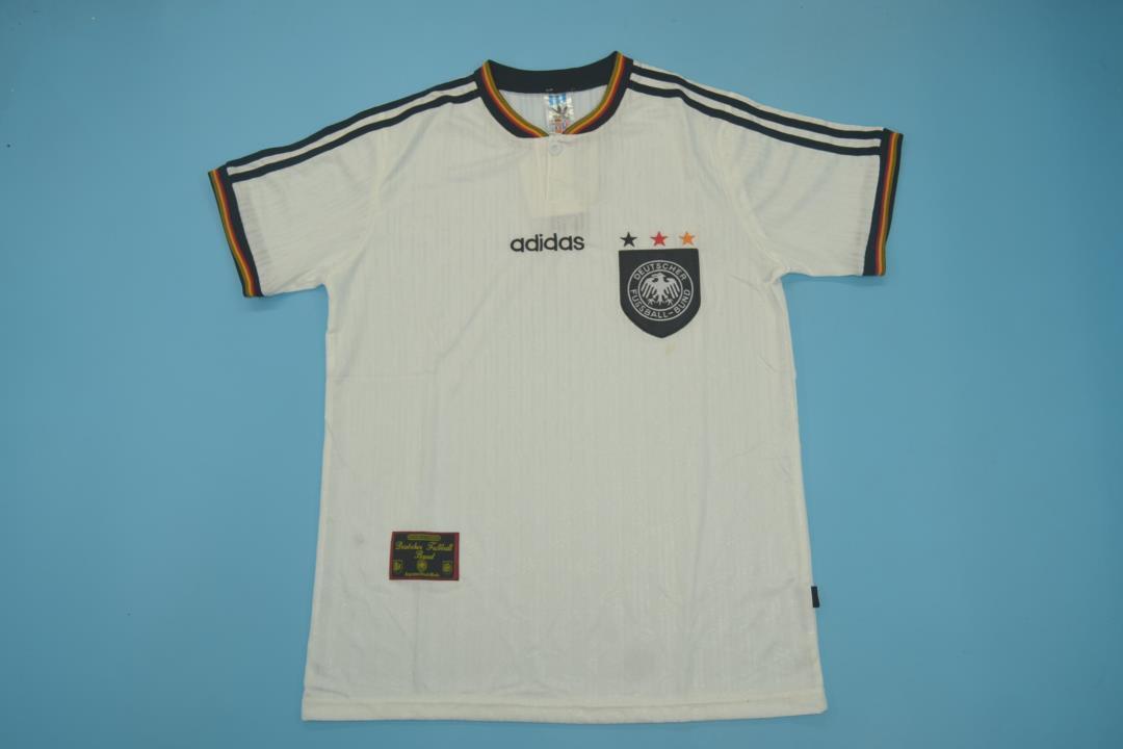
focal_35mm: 30
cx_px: 562
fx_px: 936
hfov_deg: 61.9
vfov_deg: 43.6
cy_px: 374
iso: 200
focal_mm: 20
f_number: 5
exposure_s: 1/200
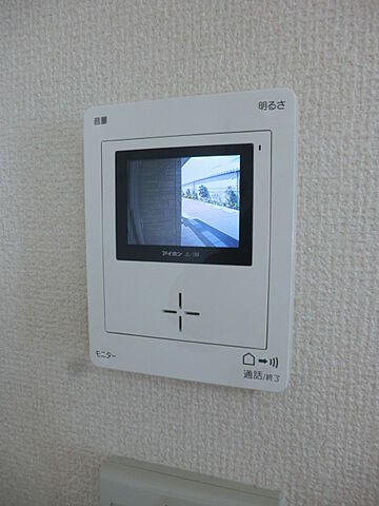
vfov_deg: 71.6
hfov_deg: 56.8
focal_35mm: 24
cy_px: 253
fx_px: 350
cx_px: 190
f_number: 3.2
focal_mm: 4.3
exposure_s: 1/60
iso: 200
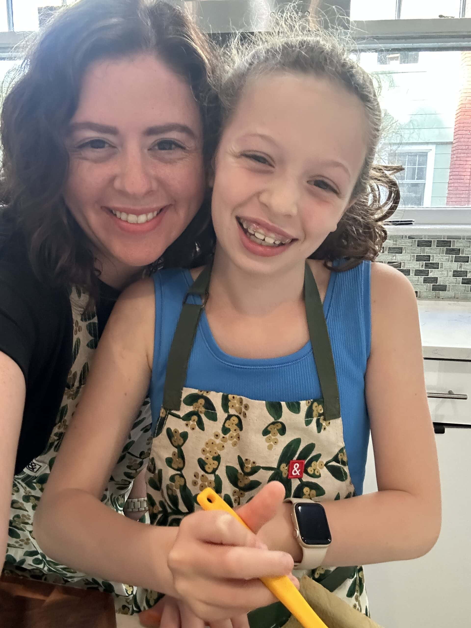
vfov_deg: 60.0
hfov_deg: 46.8
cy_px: 314
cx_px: 236
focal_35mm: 30
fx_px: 544
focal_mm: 2.69
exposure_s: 1/60
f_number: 1.9
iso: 250
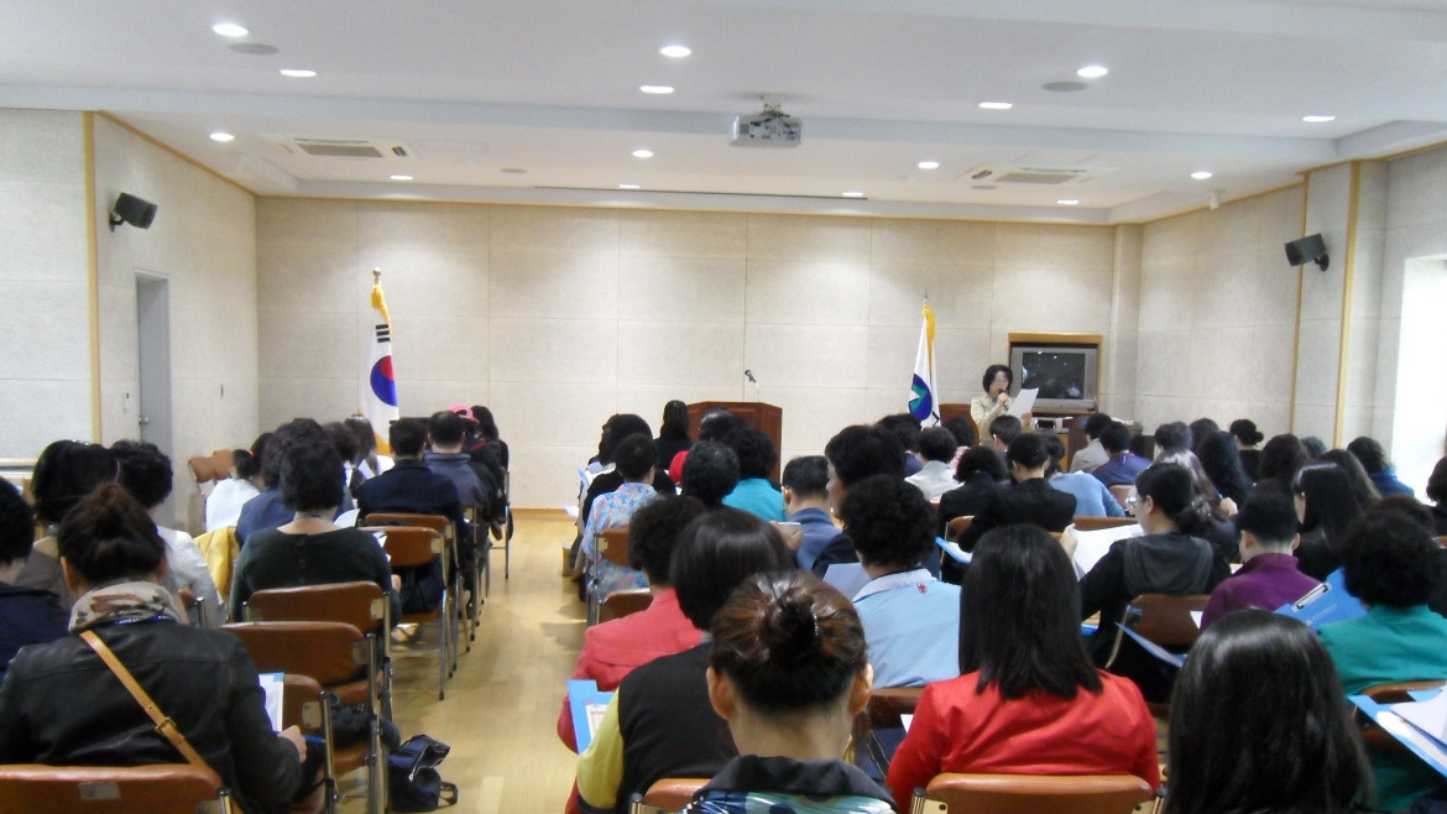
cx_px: 730
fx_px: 1458
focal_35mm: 38
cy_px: 538
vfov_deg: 31.0
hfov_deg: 52.8
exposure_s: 1/45
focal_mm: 6
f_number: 3.6
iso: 400
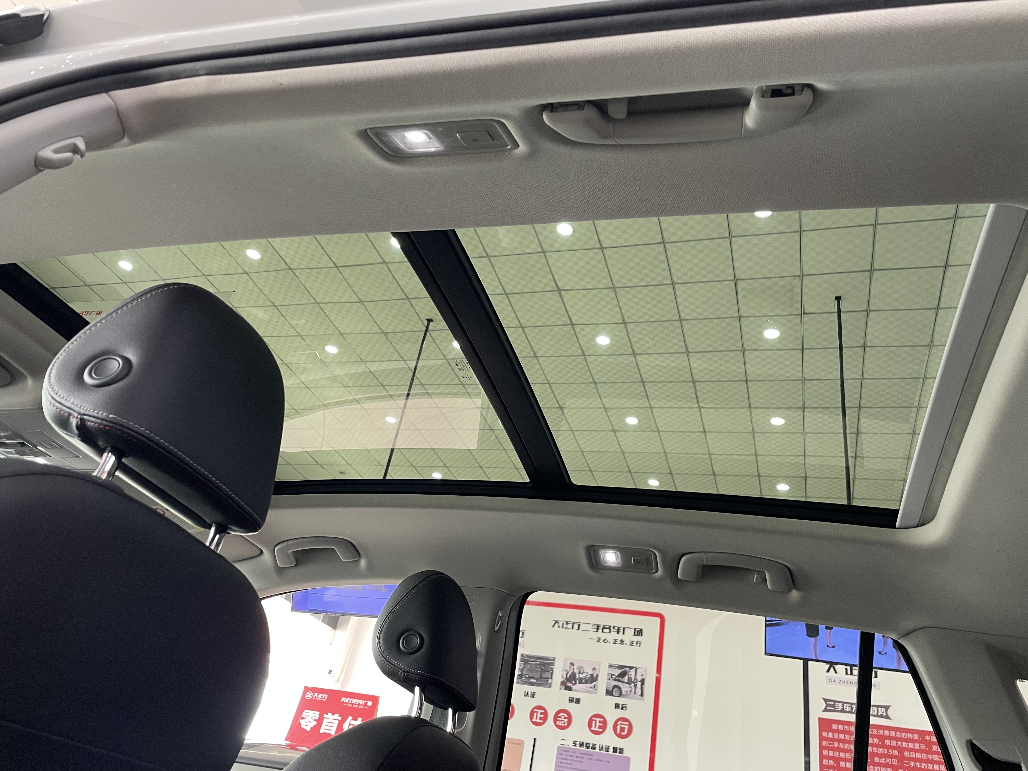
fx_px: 772
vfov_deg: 53.1
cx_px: 514
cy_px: 386
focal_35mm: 26
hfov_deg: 67.3
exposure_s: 1/60
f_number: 1.6
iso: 160
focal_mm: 4.2
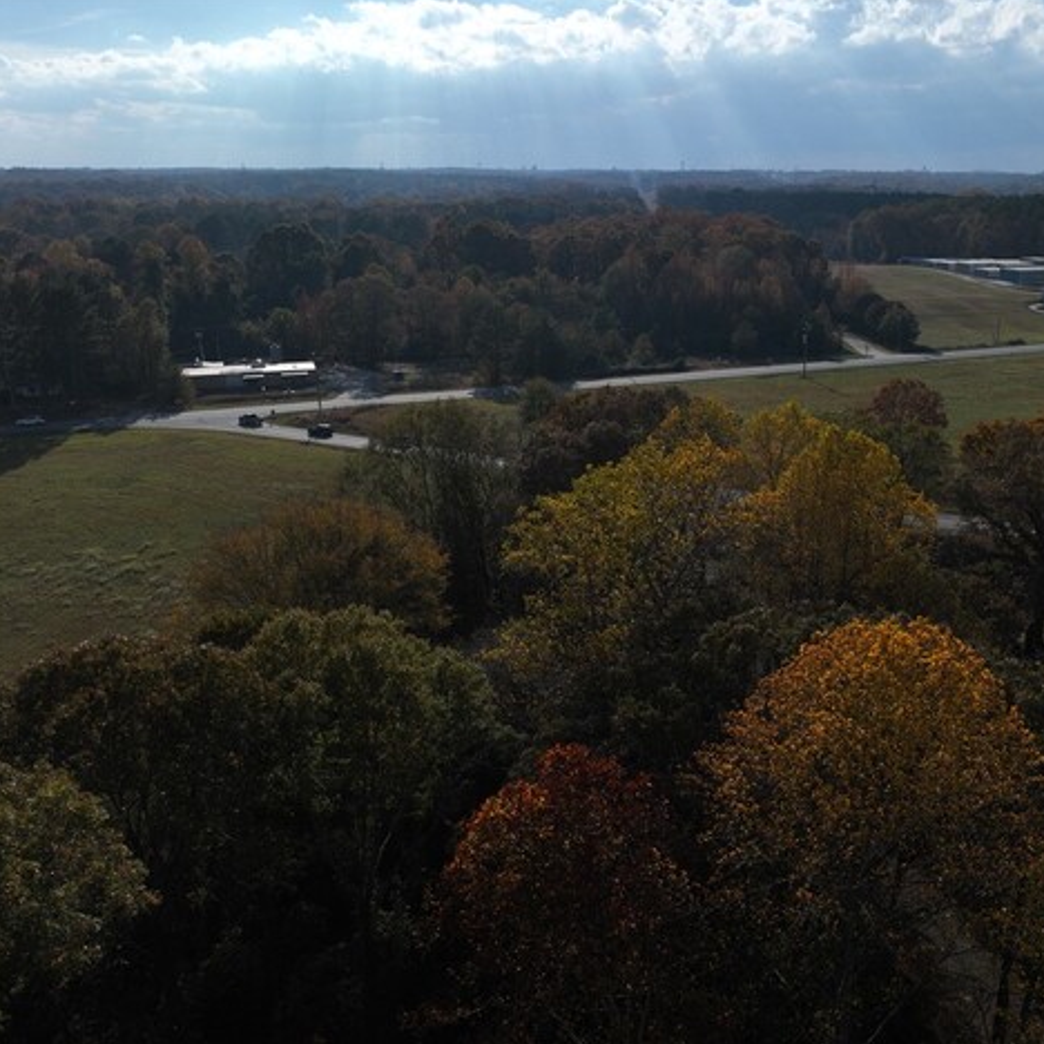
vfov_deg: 55.6
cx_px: 600
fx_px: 990
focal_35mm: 29
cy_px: 526
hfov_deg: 55.4
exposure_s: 1/1000
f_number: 2.8
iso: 120
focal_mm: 12.29
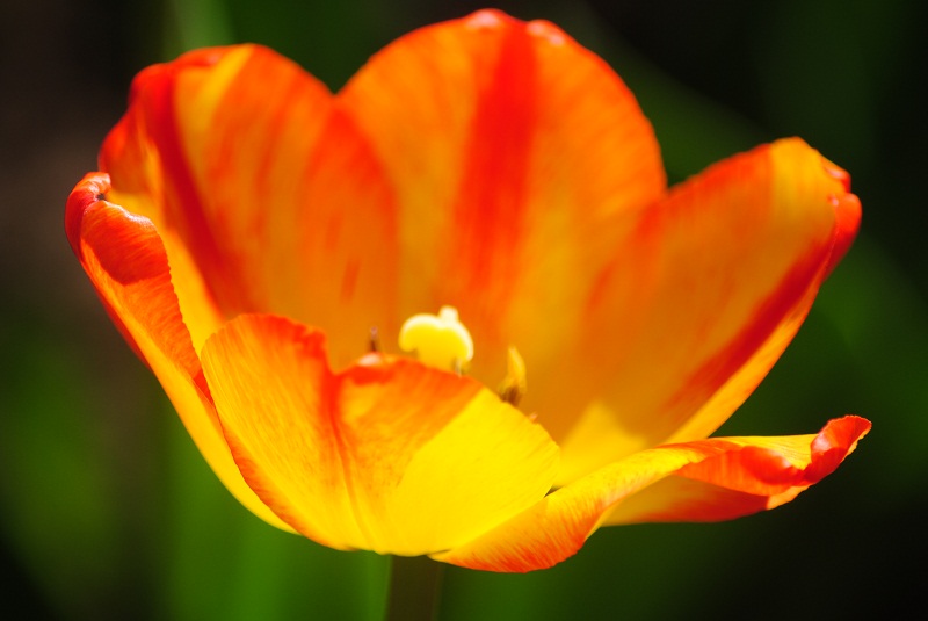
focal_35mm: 450
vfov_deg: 3.1
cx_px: 464
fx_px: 11610
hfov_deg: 4.6
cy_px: 310
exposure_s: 1/320
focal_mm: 300
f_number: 6.3
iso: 100
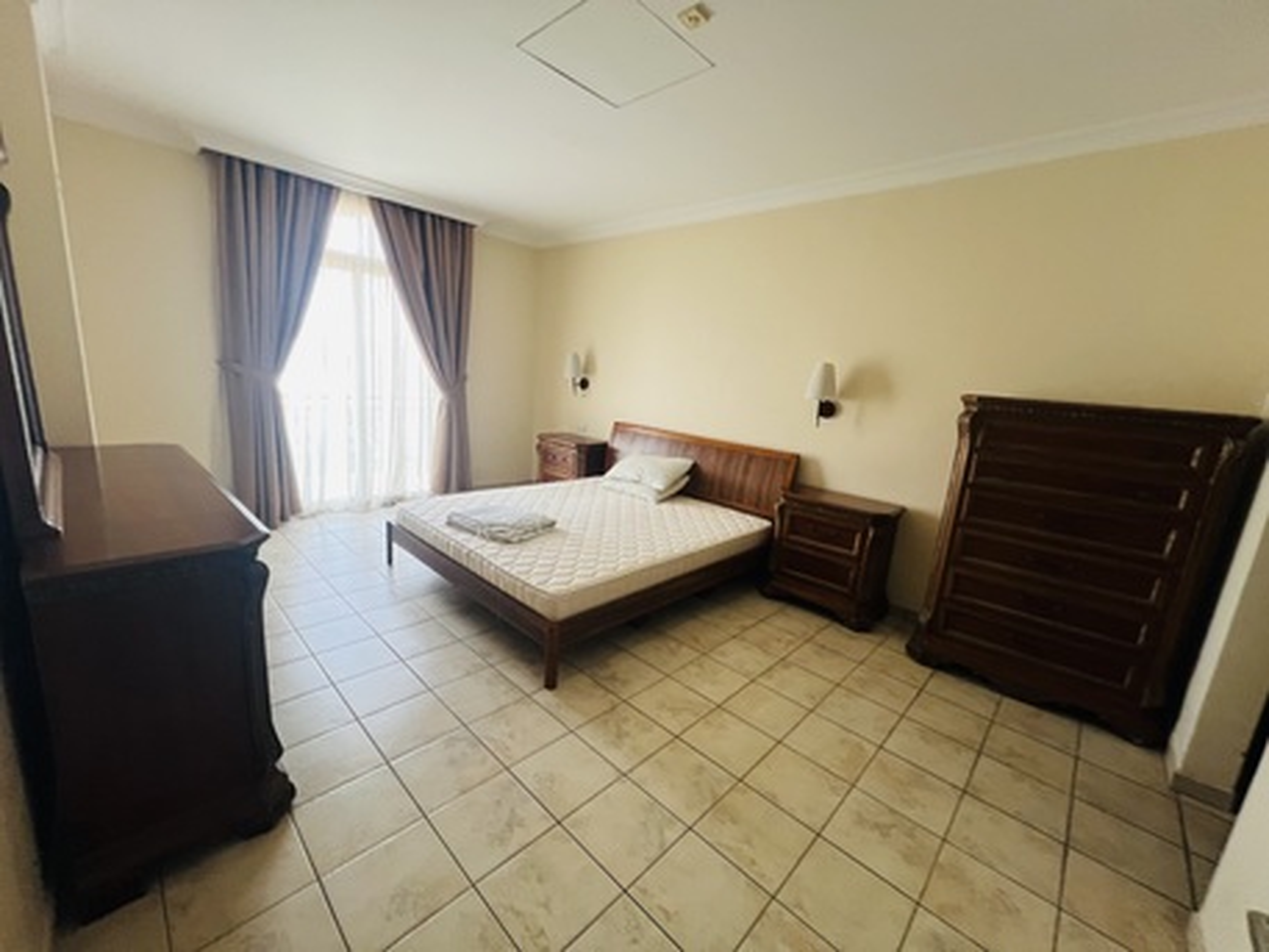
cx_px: 634
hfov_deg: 106.2
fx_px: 477
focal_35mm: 13
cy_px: 476
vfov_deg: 89.9
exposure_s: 1/50
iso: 160
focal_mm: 1.57
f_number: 1.8
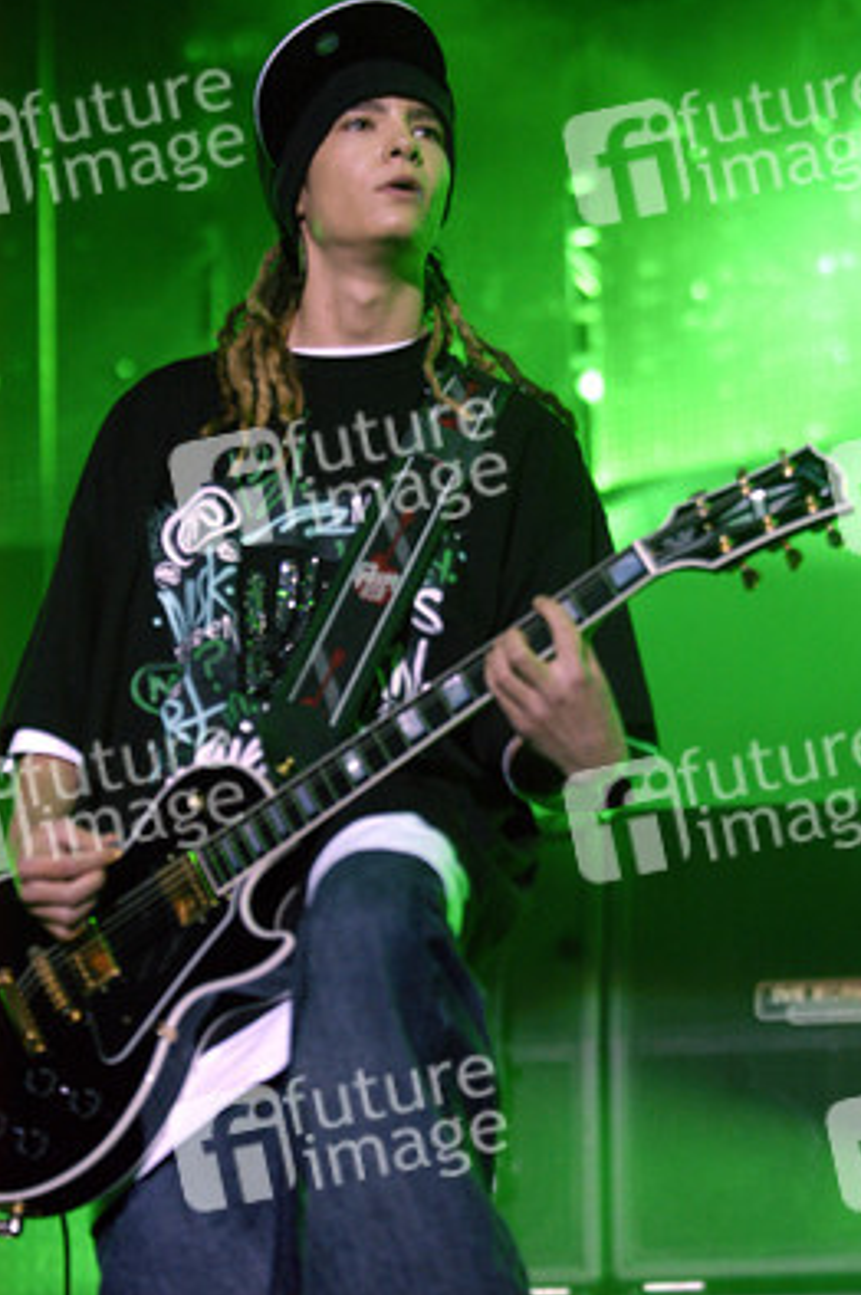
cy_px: 641
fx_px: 4708
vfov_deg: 15.7
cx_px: 434
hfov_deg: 10.5
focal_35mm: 131
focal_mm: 86
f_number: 2.8
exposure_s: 1/90
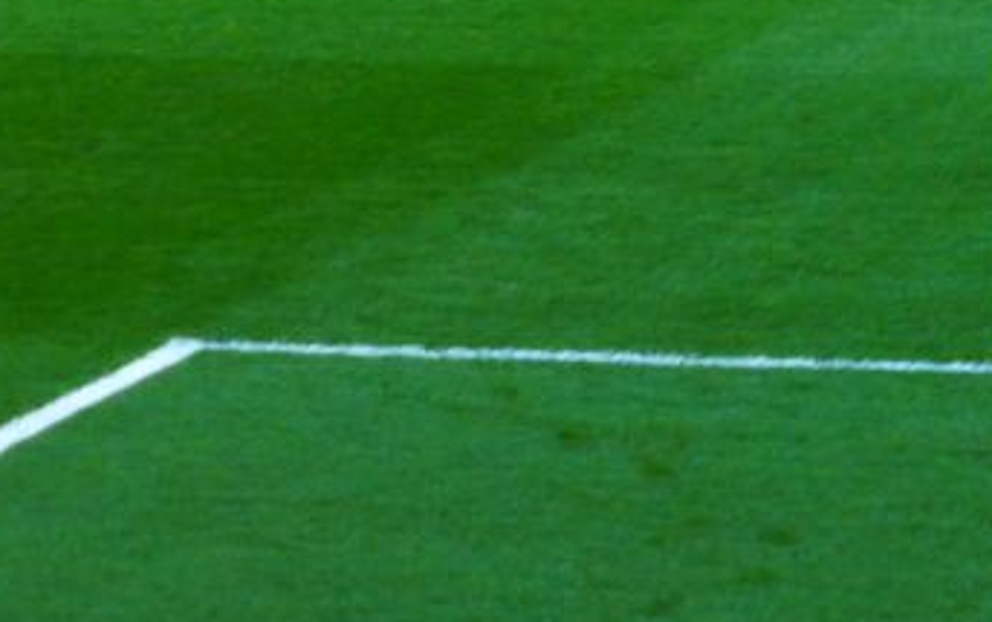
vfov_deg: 3.5
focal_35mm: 378
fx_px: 10228
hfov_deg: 5.5
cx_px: 1559
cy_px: -269
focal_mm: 18.2
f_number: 5.3
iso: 160
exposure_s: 1/80
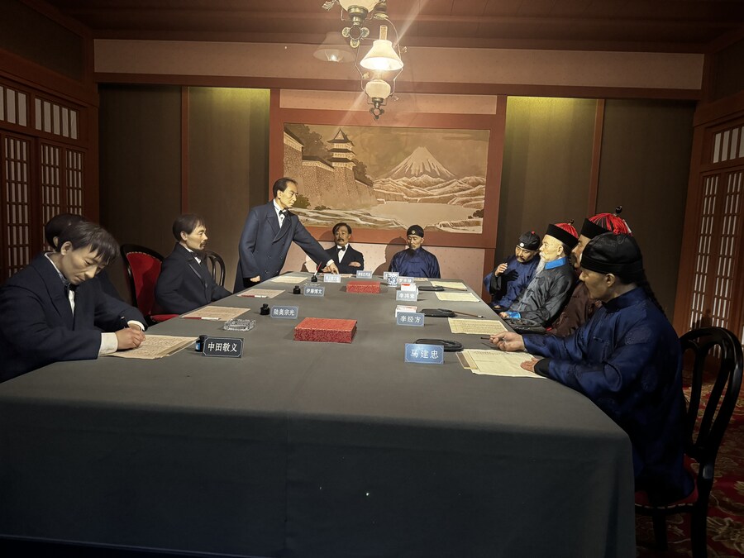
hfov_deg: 71.6
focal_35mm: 24
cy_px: 279
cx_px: 372
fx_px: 516
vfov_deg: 56.8
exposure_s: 1/25
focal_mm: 6.76
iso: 800
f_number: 1.78
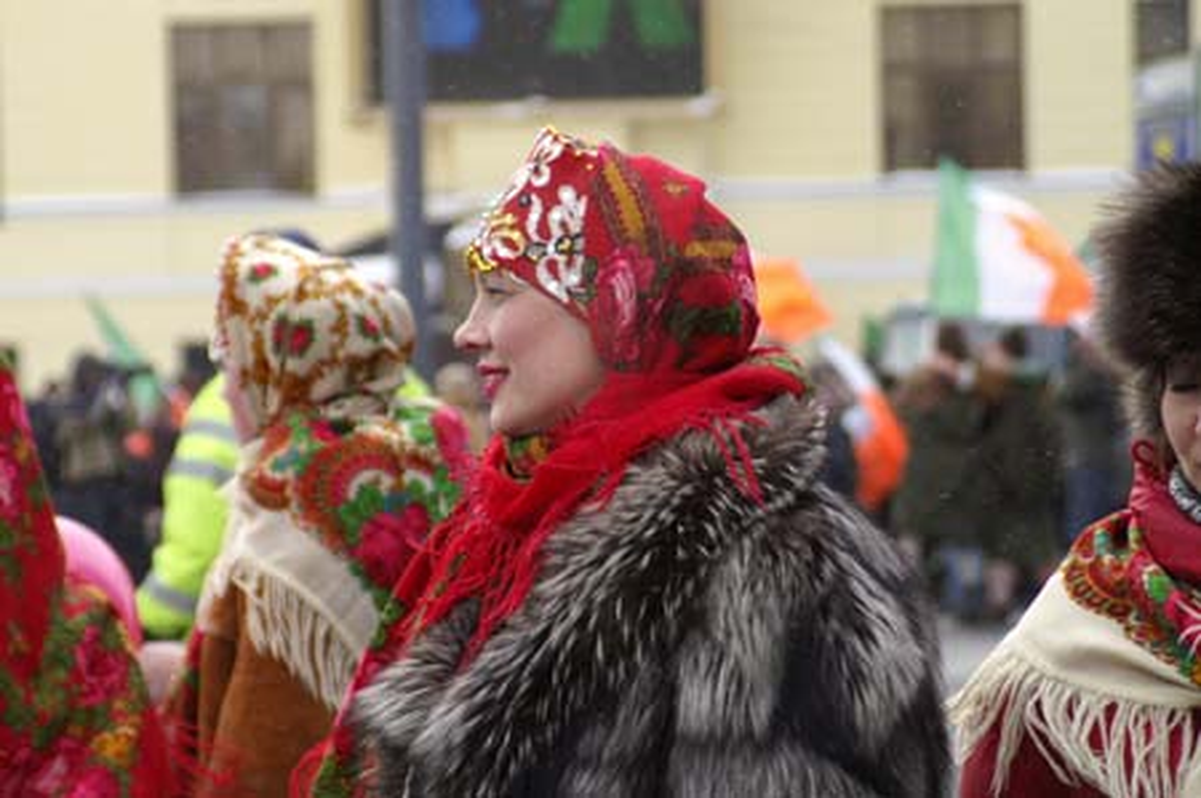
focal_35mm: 150
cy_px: 399
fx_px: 4999
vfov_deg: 9.1
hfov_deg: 13.7
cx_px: 600
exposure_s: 1/250
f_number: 5.6
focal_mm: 100
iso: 100
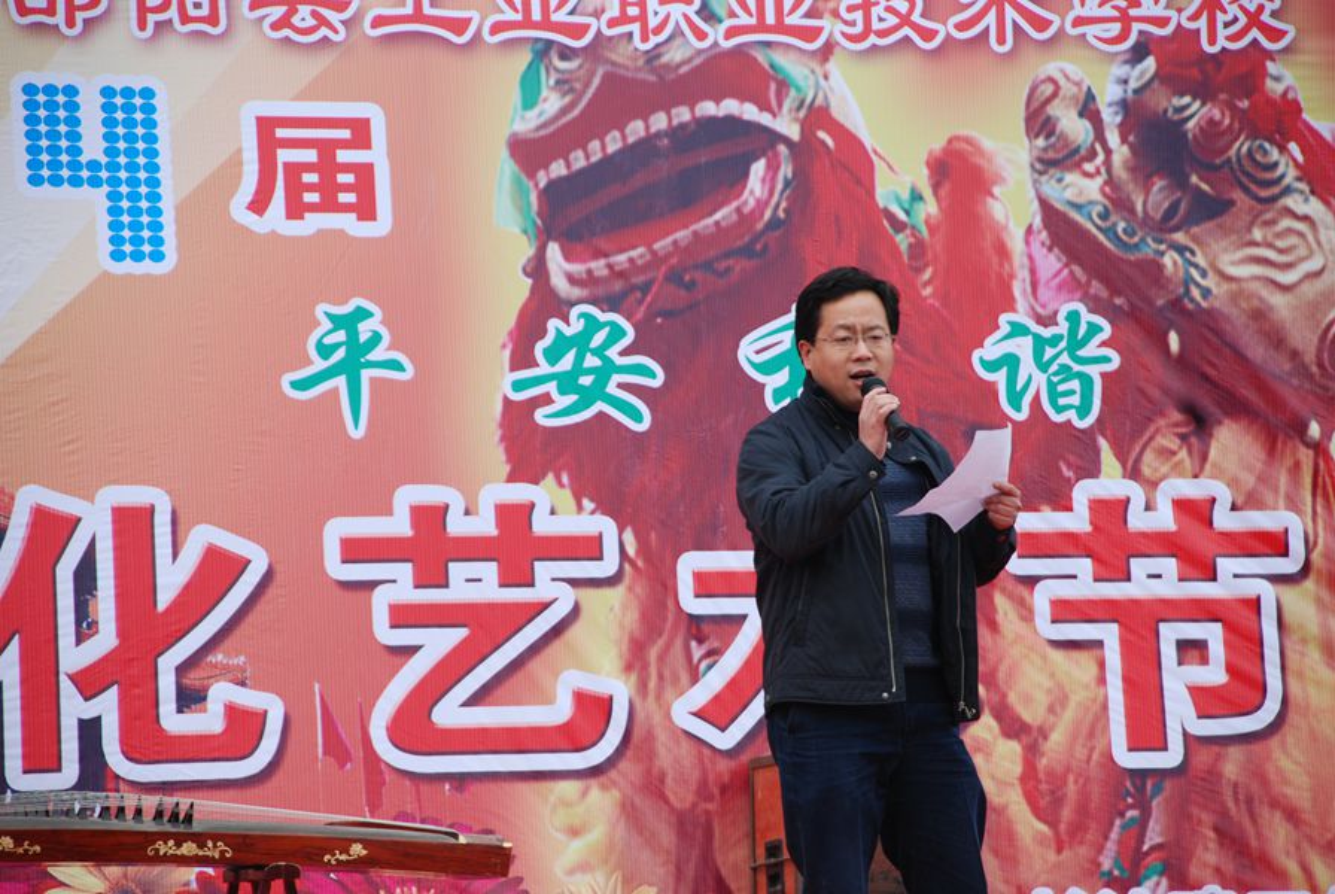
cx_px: 668
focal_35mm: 188
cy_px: 447
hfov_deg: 11.0
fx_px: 6962
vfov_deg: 7.3
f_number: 5.6
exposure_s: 1/125
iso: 250
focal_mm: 125
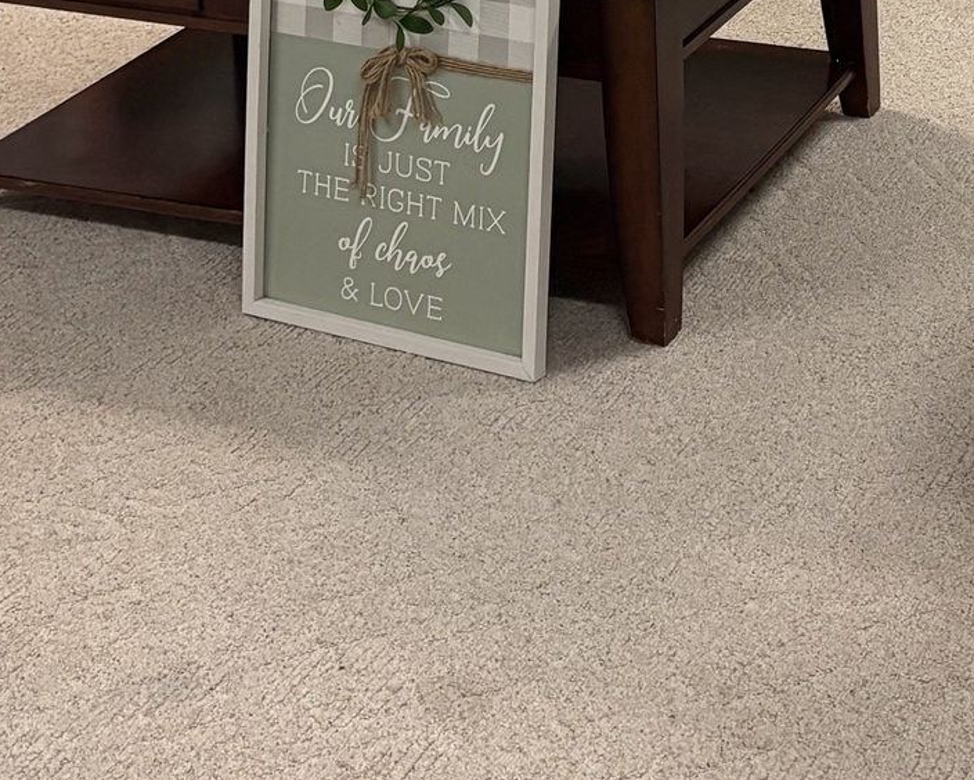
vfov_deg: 16.4
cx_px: 825
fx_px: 2394
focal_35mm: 83
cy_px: -485
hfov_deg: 22.6
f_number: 1.6
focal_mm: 5.96
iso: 250
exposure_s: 1/120
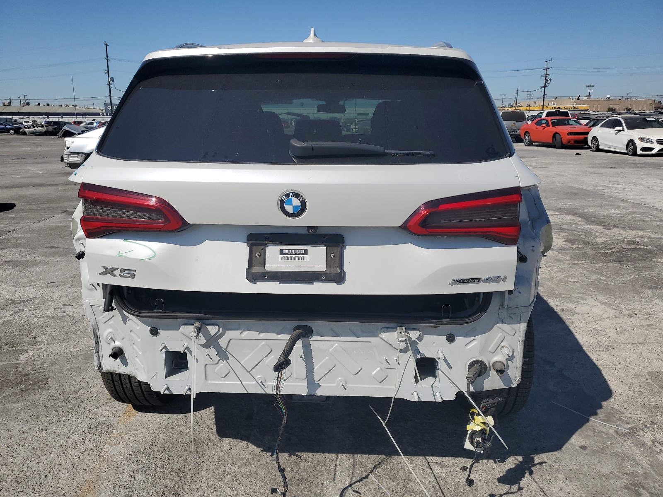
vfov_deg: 53.1
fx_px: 498
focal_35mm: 26
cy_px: 248
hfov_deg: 67.3
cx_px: 332
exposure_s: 1/10000
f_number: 1.5
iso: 50
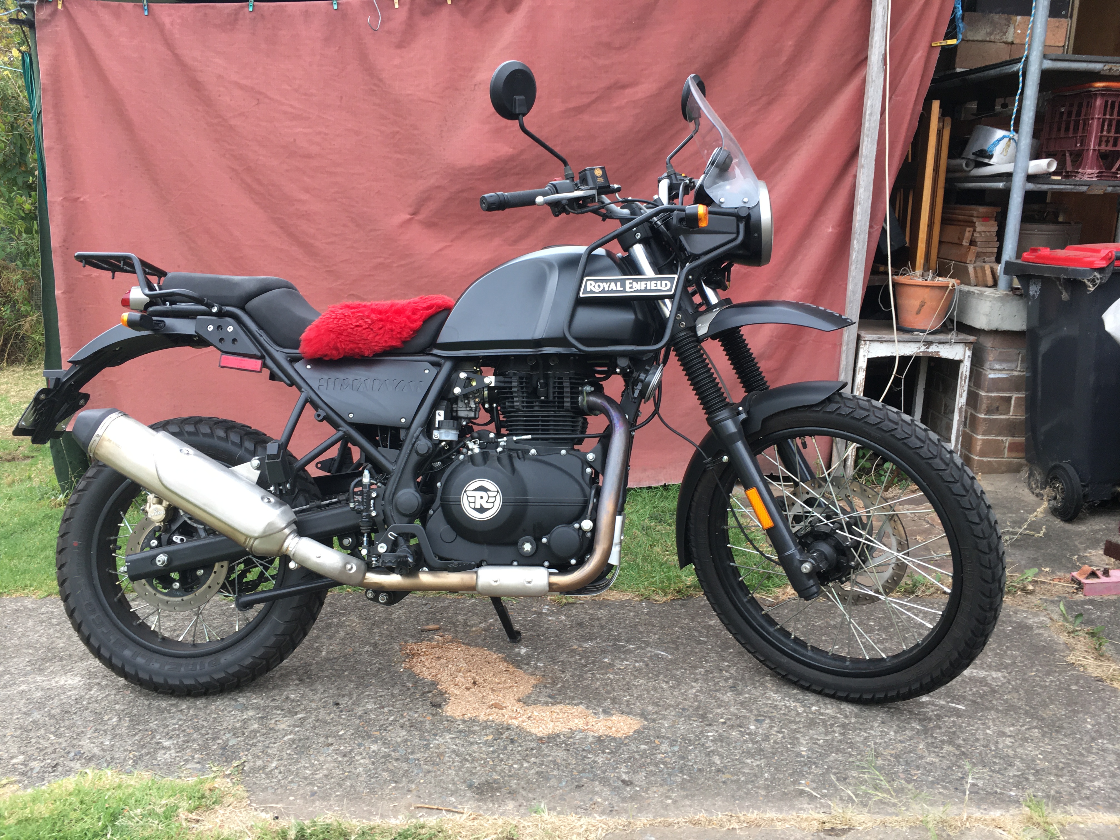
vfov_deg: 48.2
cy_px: 420
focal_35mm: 29
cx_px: 560
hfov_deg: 61.7
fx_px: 938
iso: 40
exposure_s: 1/100
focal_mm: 4.15
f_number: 2.2
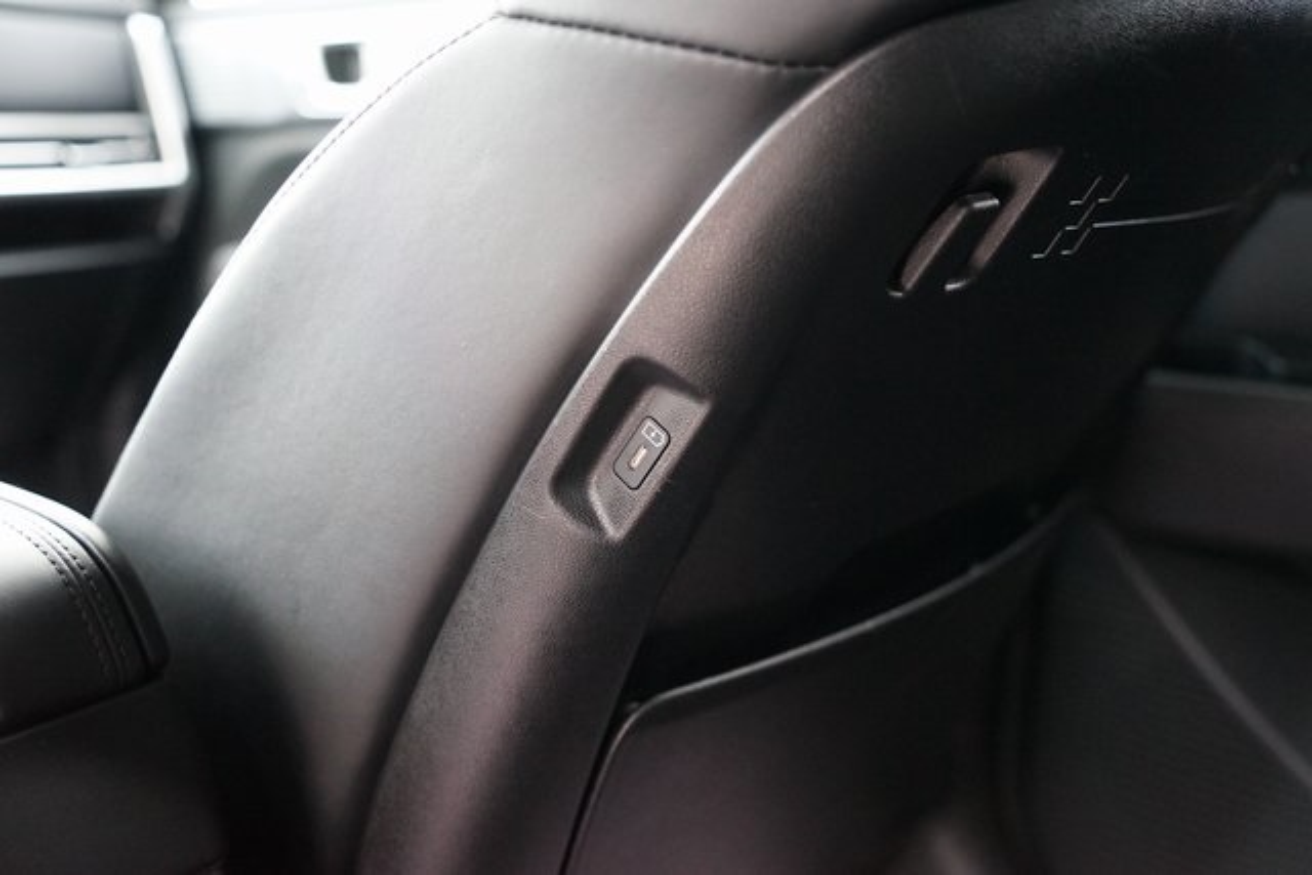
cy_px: 438
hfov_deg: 50.7
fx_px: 1385
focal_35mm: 38
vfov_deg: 35.1
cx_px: 656
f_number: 3.2
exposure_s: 1/160
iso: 4000
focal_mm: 38
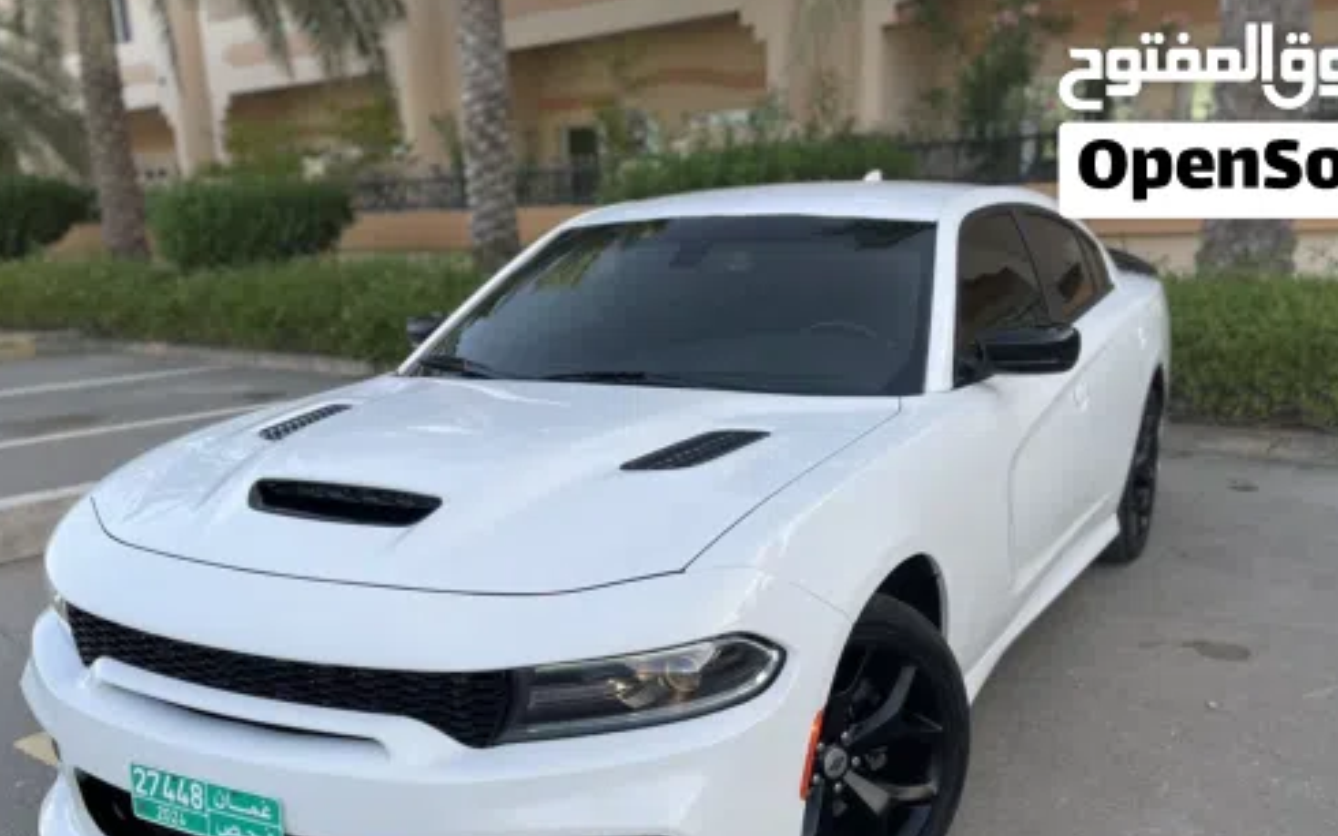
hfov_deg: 54.0
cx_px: 647
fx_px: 1312
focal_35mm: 36
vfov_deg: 34.7
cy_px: 612
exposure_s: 1/940
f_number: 1.6
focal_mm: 4.2
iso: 50
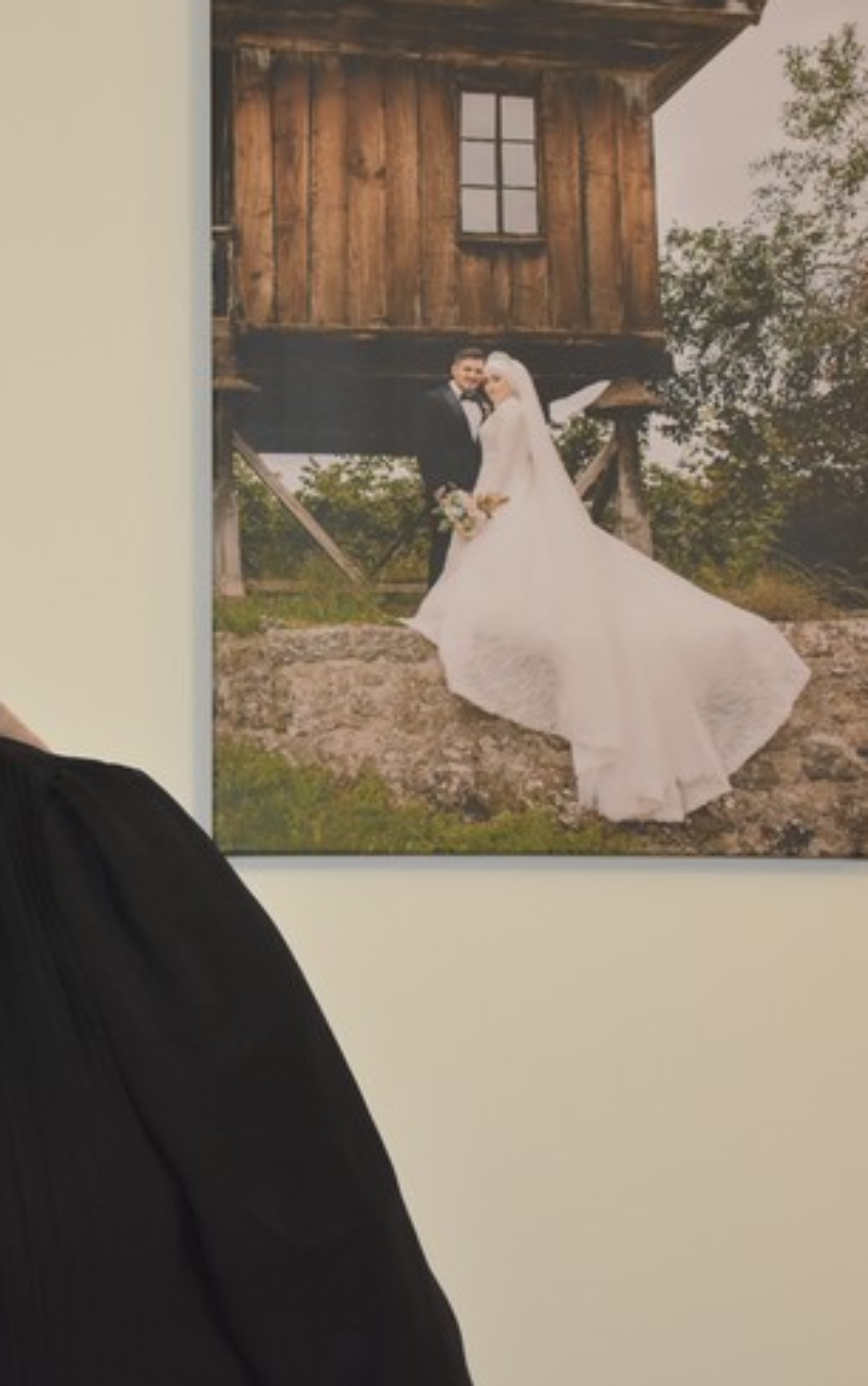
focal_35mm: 74
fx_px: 2798
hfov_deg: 17.1
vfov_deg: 27.8
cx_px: -74
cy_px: 696
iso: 1400
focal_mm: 32
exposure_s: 1/60
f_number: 4
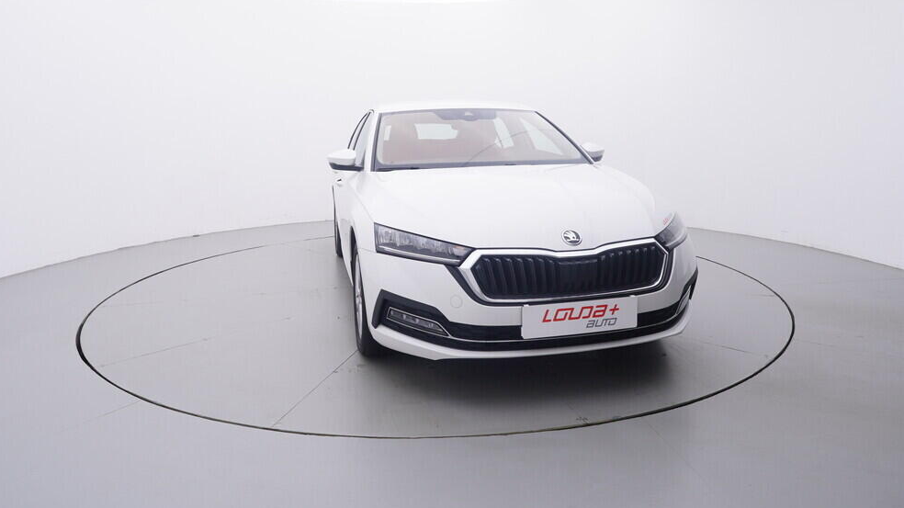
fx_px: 588
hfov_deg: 75.0
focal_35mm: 25
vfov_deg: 46.4
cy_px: 202
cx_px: 435
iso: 200
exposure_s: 1/80
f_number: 5
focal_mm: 15
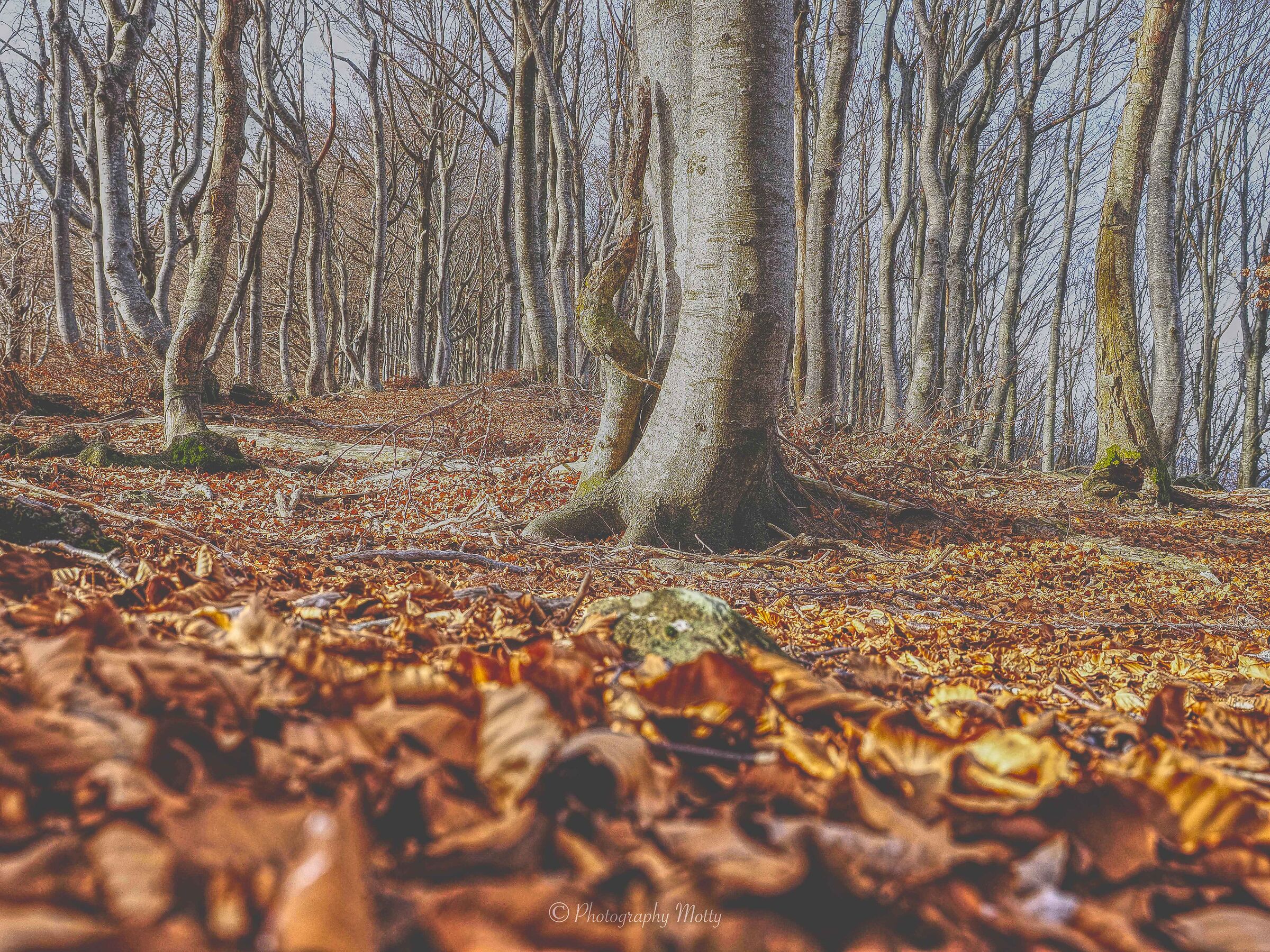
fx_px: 1247
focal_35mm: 34
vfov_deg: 41.8
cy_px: 476
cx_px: 635
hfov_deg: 54.0
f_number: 5
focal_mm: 17
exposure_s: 1/160
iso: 200
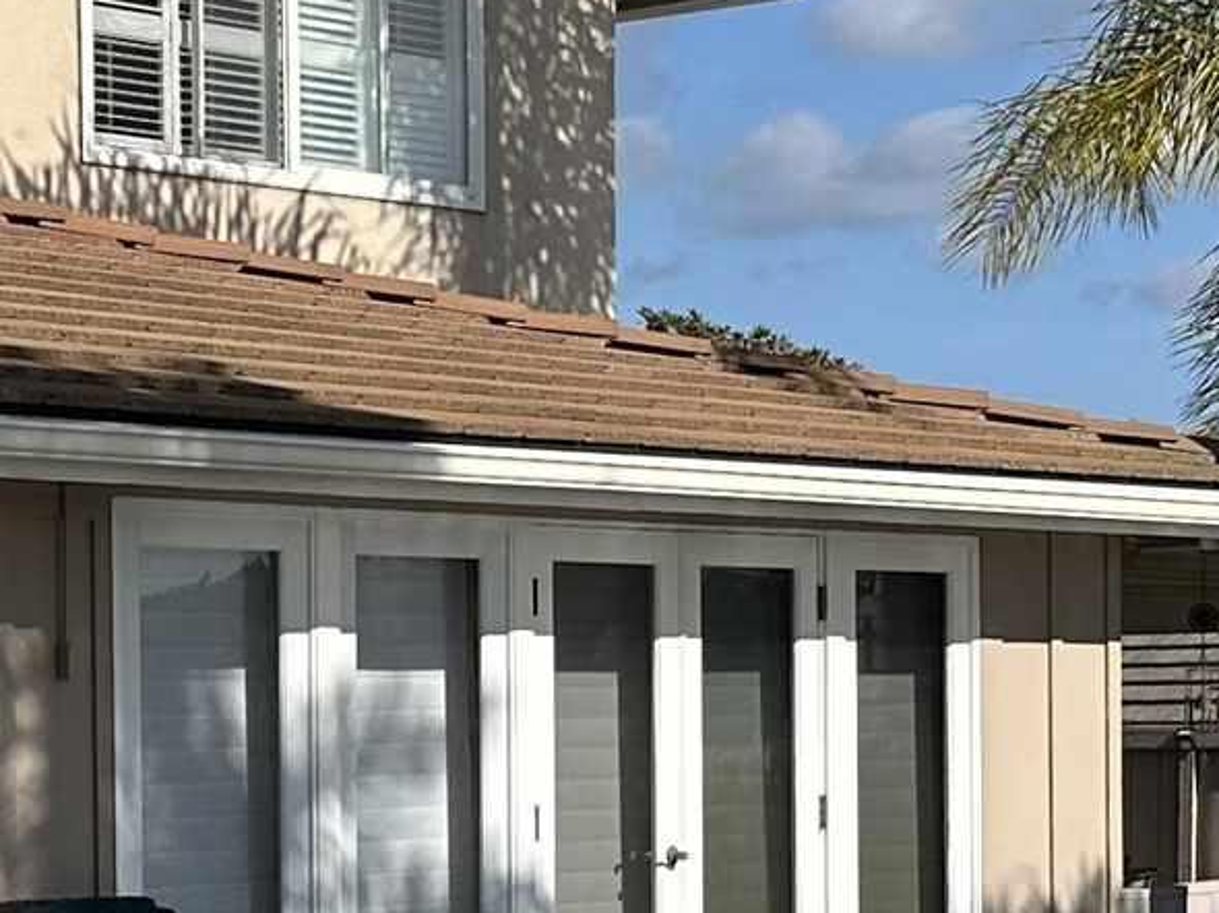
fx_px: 4400
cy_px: 636
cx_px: 612
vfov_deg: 11.8
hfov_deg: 15.8
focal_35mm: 125
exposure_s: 1/7042
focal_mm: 6.86
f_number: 1.78
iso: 80
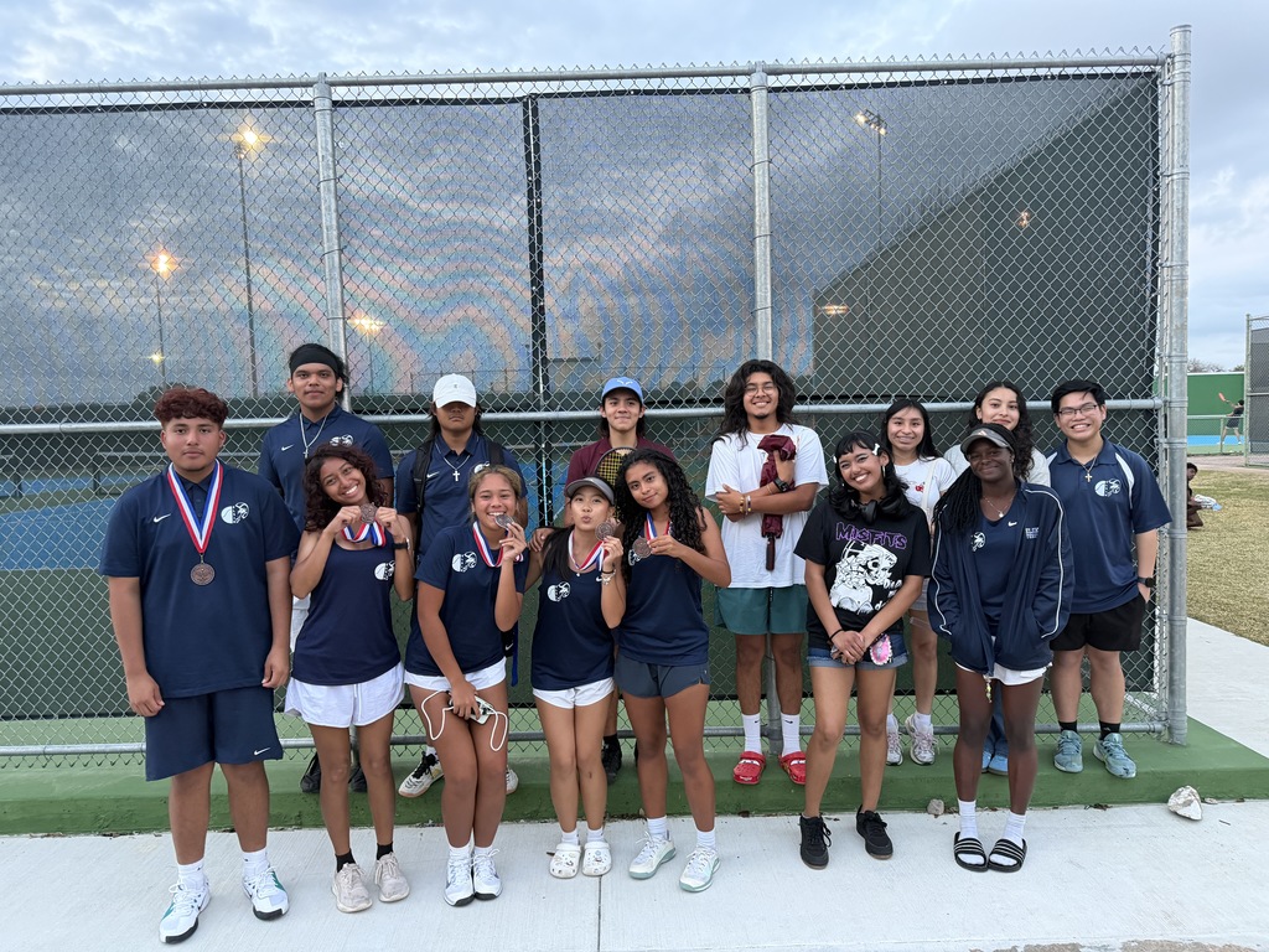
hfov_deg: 71.6
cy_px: 476
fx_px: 880
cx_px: 634
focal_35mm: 24
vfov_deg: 56.8
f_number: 1.78
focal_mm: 6.76
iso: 400
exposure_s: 1/60
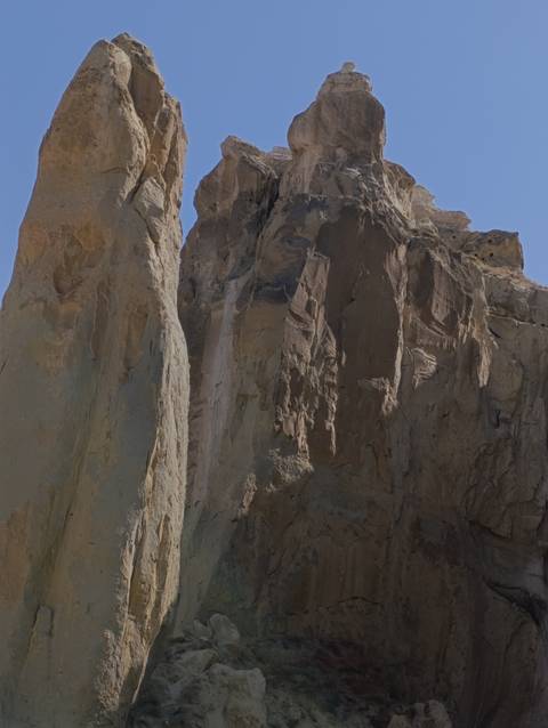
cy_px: 364
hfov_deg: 59.0
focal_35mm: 23
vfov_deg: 73.9
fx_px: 485
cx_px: 274
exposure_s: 1/1965
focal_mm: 6.14
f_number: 1.6
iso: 50
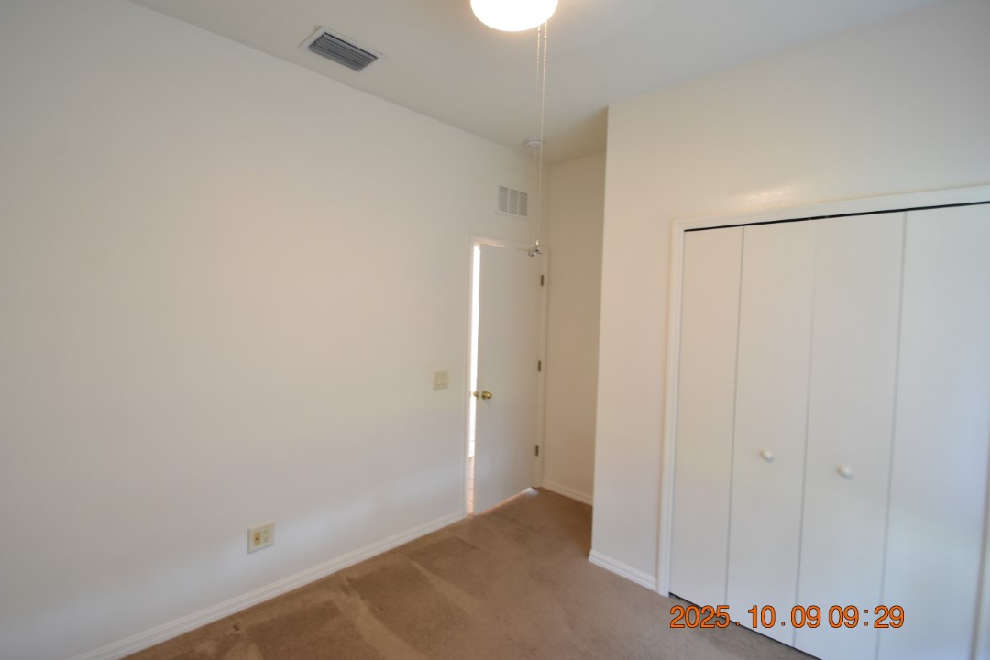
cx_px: 476
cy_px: 318
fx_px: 440
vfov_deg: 73.7
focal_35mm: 16
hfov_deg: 96.7
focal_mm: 10
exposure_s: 1/15
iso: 800
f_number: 3.5
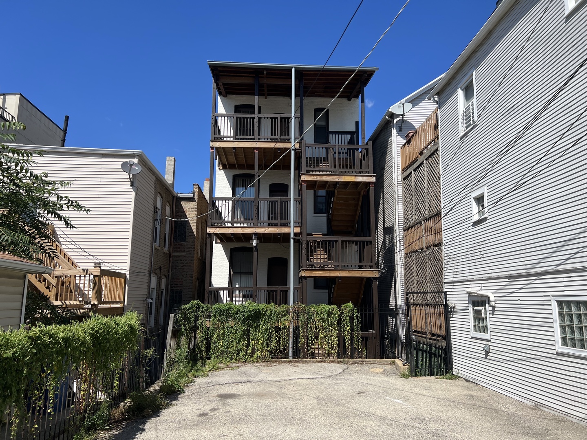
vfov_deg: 53.1
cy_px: 220
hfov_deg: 67.3
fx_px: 441
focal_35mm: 26
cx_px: 294
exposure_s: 1/4630
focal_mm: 5.7
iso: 50
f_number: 1.5
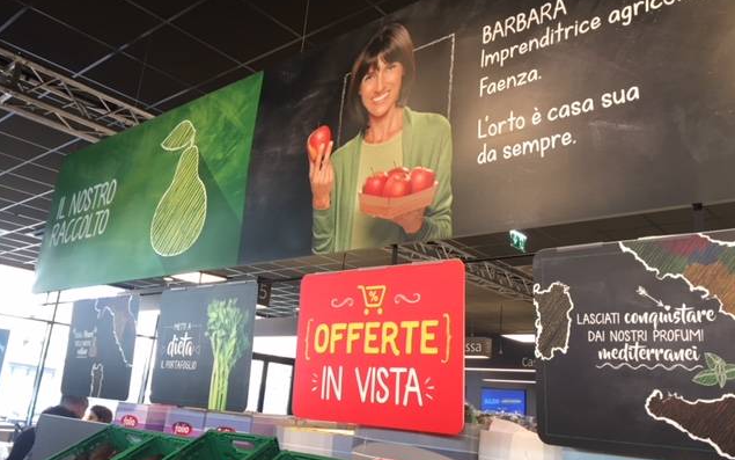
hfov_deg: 61.2
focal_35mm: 31
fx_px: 621
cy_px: 228
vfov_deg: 40.6
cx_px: 366
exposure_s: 1/33
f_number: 2.2
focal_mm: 4.15
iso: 32
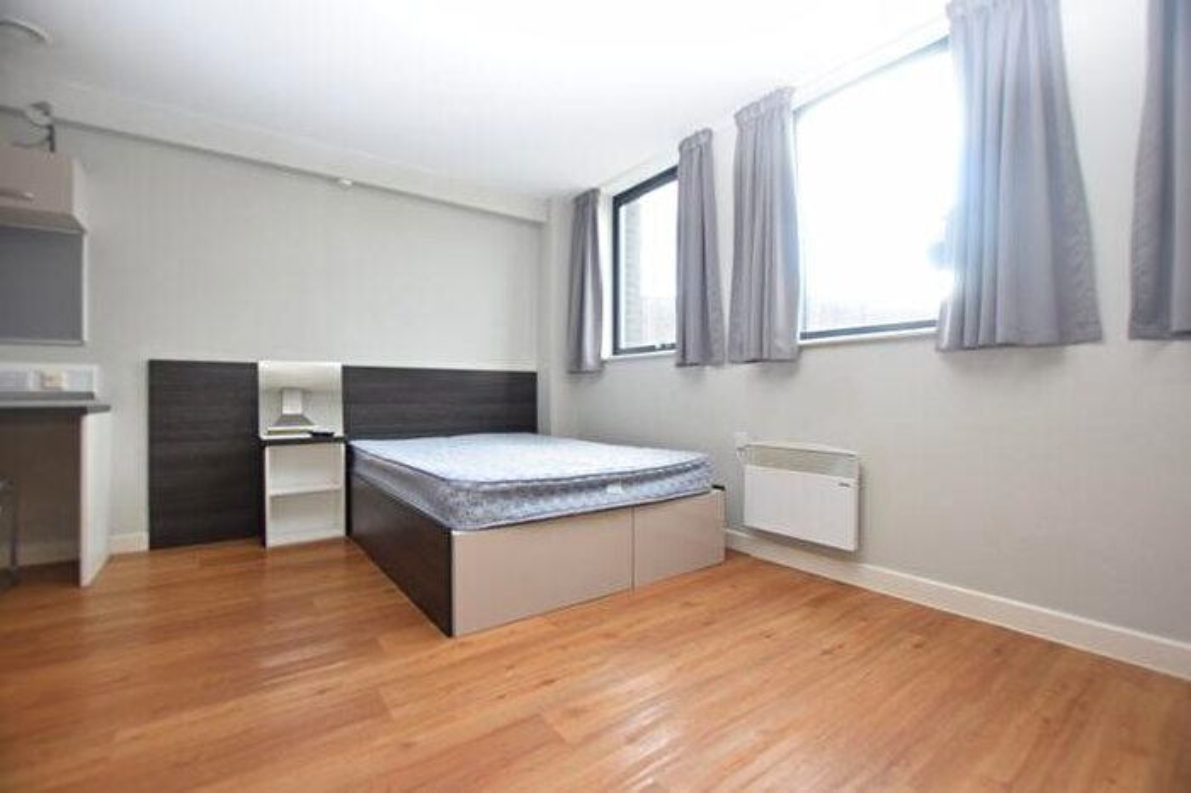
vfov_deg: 77.3
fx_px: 496
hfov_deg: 100.4
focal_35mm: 15
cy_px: 396
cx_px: 596
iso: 400
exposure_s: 1/80
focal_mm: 10
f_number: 4.5
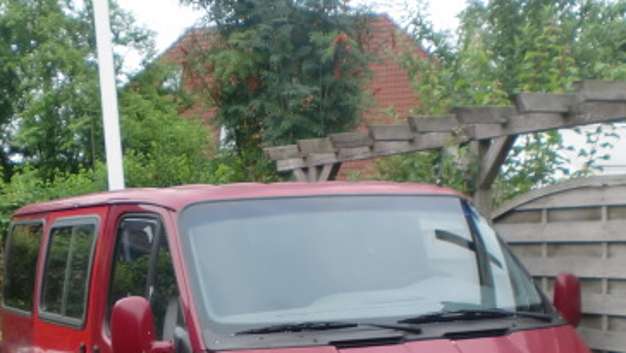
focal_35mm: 67
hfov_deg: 31.3
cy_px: 356
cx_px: 224
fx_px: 1112
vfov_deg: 17.6
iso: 64
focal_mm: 6.3
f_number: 3.1
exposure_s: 1/125
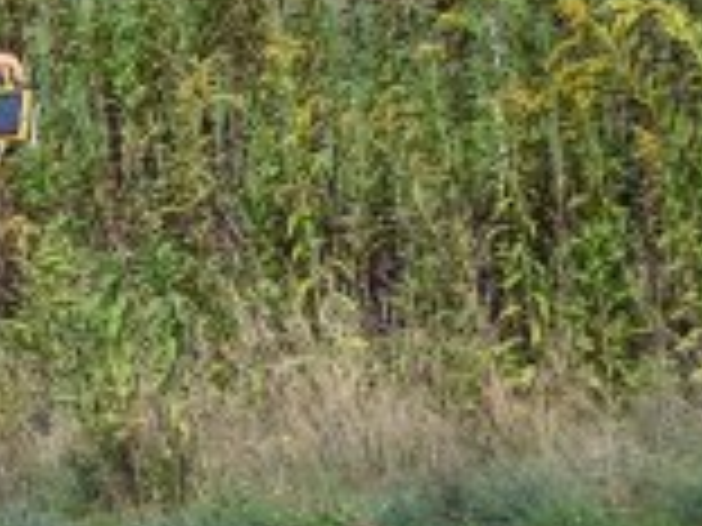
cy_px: 99
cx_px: -200
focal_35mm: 1075
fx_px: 21801
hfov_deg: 1.8
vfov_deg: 1.4
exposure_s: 1/3200
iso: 640
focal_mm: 350
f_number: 7.1
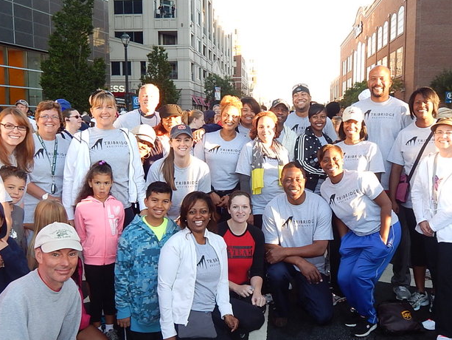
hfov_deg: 65.2
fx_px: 353
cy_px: 174
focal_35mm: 27
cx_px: 211
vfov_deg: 51.4
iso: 125
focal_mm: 4
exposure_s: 1/100
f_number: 3
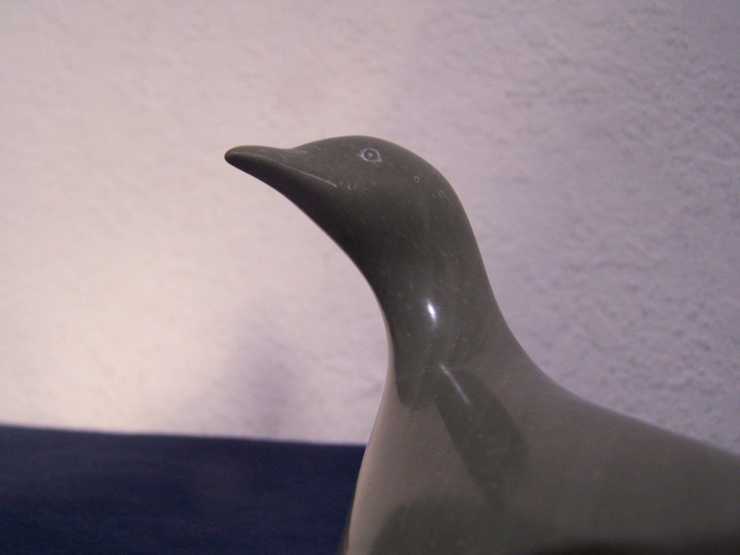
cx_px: 370
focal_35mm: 38
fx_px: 812
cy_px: 278
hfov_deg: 49.0
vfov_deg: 37.7
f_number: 2.8
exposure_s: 1/10
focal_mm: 6.3
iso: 140
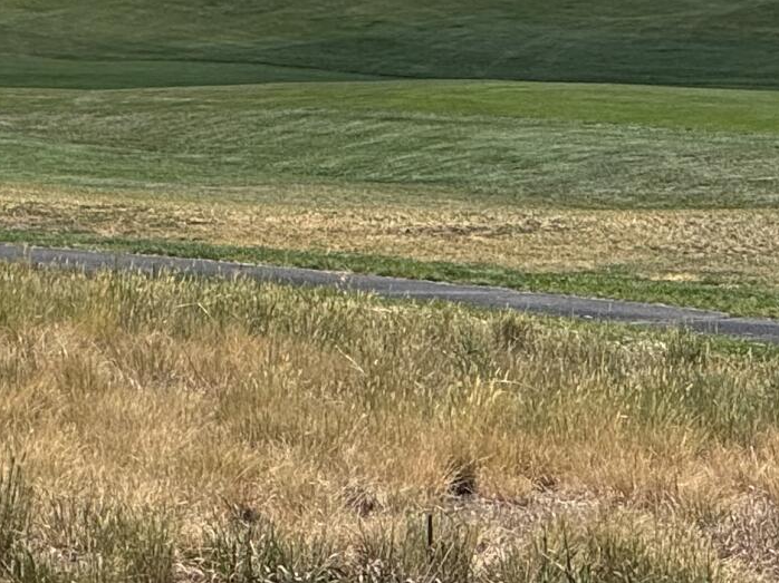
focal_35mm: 331
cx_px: -516
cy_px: -70
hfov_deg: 5.9
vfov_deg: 4.5
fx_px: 7446
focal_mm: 9
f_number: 2.8
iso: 25
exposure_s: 1/1155
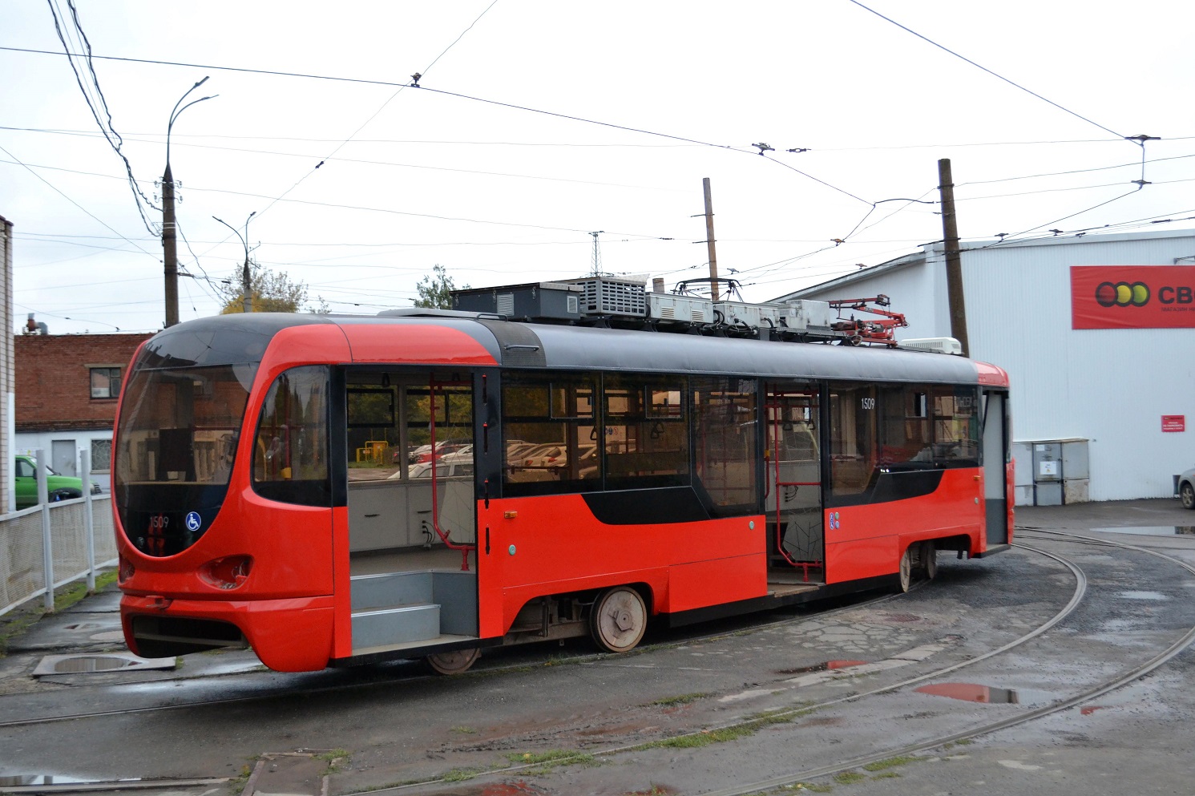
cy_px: 398
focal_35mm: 48
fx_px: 1593
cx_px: 598
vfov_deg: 28.1
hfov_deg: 41.1
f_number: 4.8
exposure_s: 1/500
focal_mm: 32
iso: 800
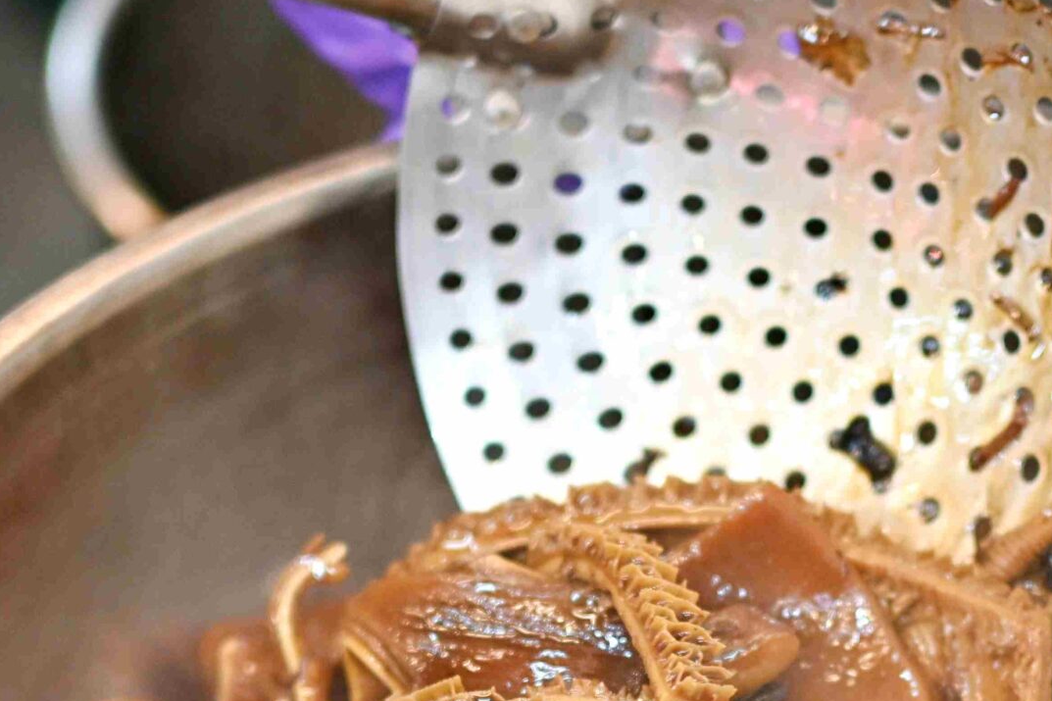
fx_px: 5230
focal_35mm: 179
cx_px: 703
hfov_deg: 11.5
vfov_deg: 7.6
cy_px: 829
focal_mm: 50
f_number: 1.6
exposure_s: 1/200
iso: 450
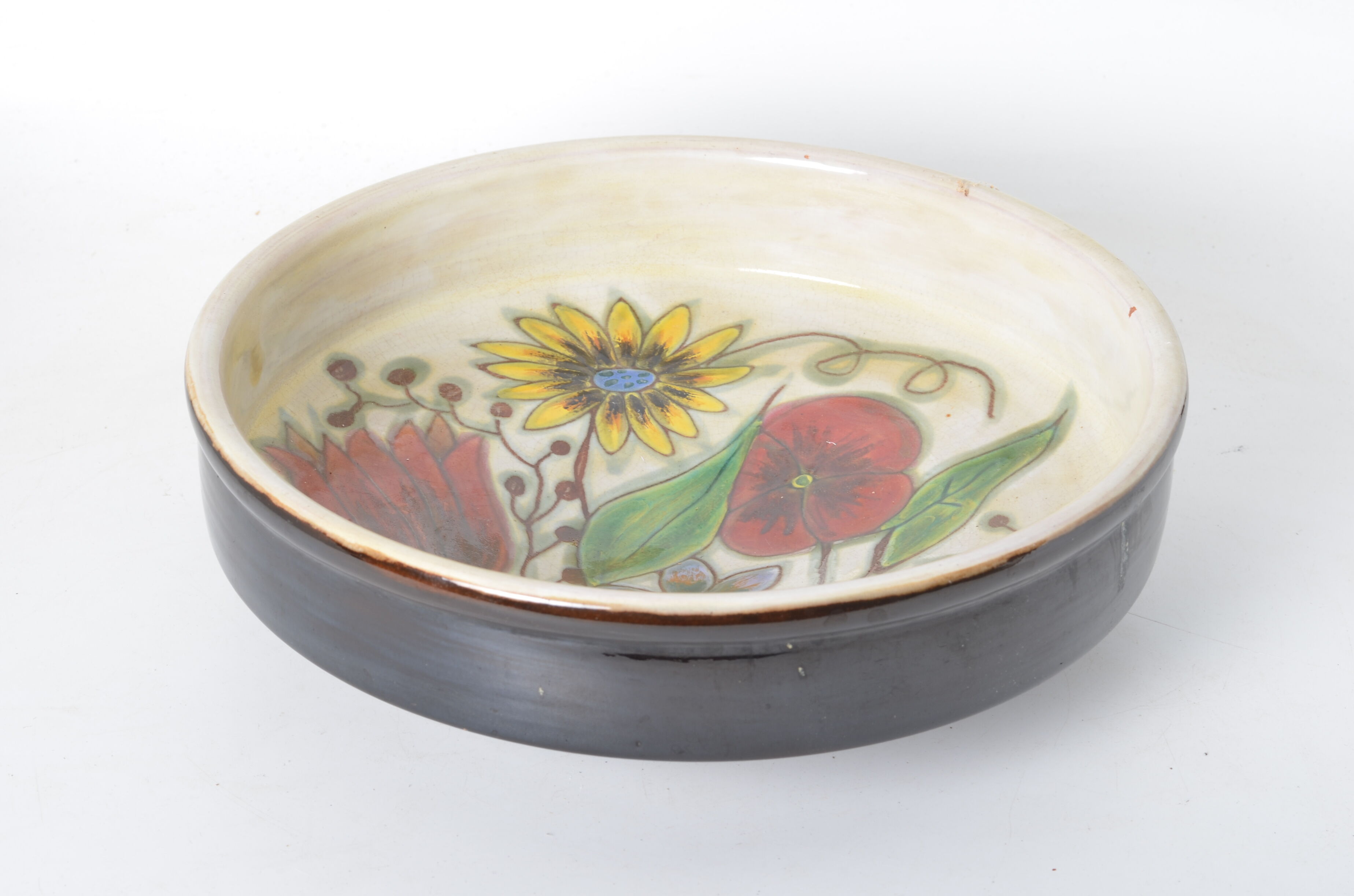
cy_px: 448
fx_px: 2815
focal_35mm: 75
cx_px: 677
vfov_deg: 18.1
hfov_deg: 27.0
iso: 100
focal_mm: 50
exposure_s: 1/125
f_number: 11
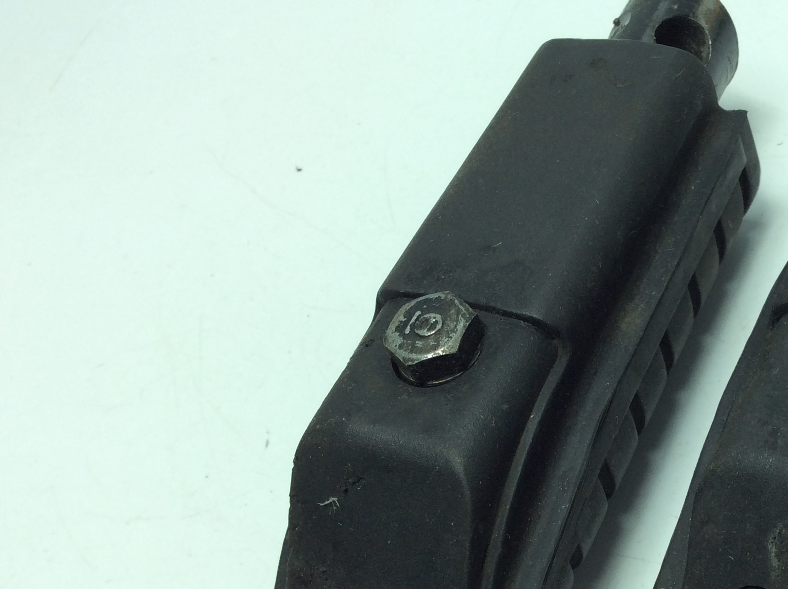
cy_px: 381
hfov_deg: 35.6
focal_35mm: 52
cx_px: 636
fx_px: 1182
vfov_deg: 27.8
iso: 32
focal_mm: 3.3
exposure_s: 1/296
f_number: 2.4
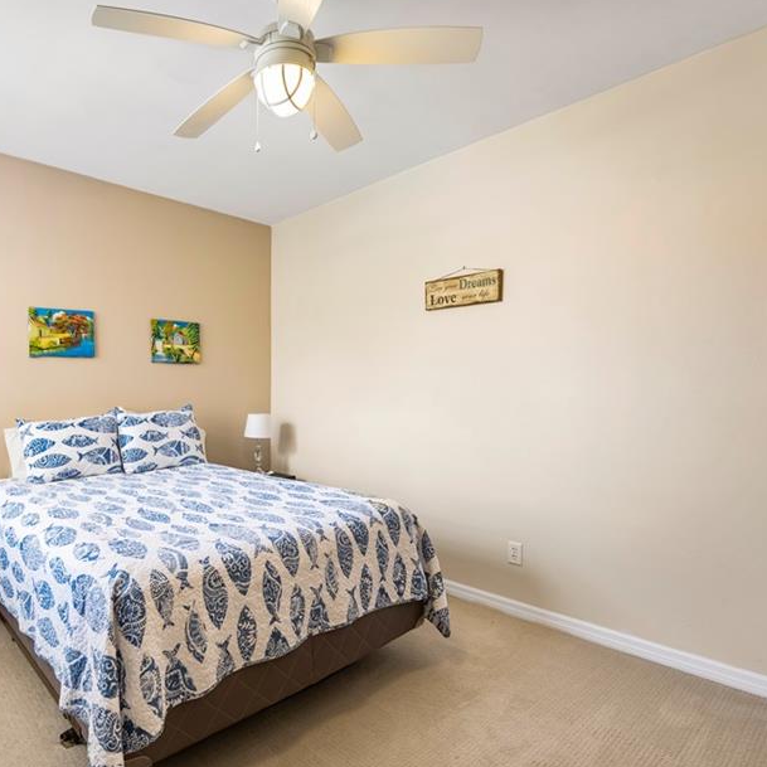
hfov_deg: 73.0
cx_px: 268
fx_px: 501
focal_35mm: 20
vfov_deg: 74.8
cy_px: 392
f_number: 2.8
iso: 320
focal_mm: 14
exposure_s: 1/200
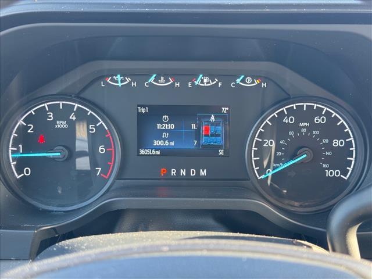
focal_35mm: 48
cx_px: 186
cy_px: 140
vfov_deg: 30.3
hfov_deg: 39.7
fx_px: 516
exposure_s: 1/60
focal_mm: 6.76
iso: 100
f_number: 1.78
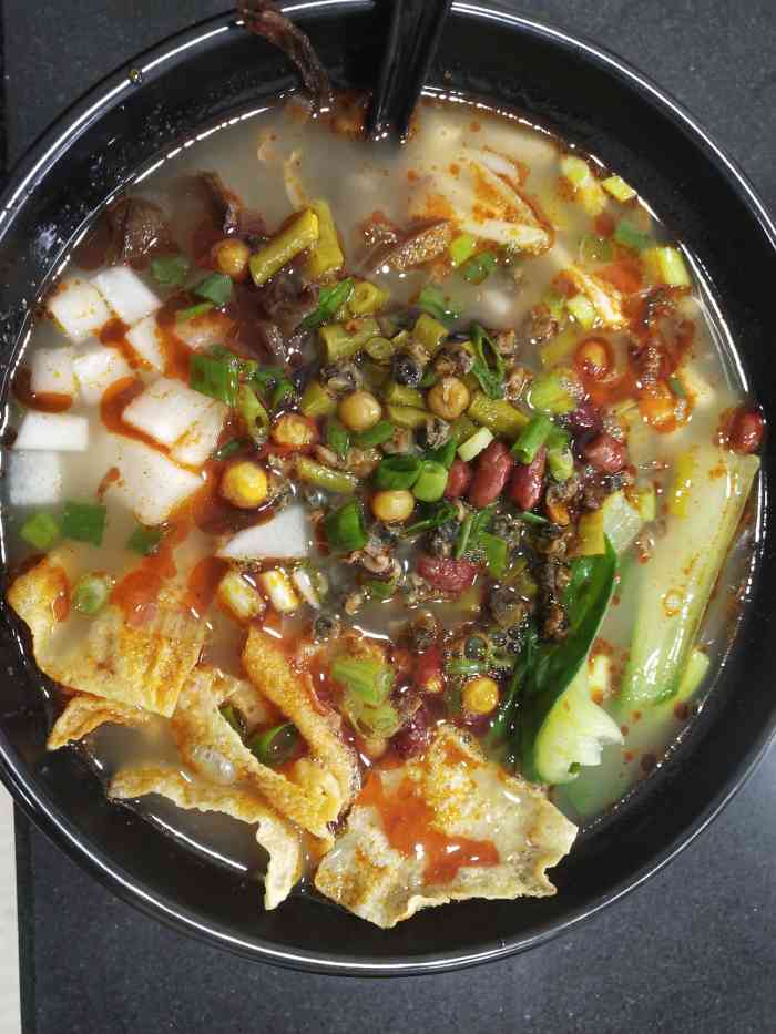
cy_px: 517
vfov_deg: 60.0
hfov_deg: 46.8
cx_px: 388
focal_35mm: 30
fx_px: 896
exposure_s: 1/50
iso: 245
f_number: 1.8
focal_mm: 3.95
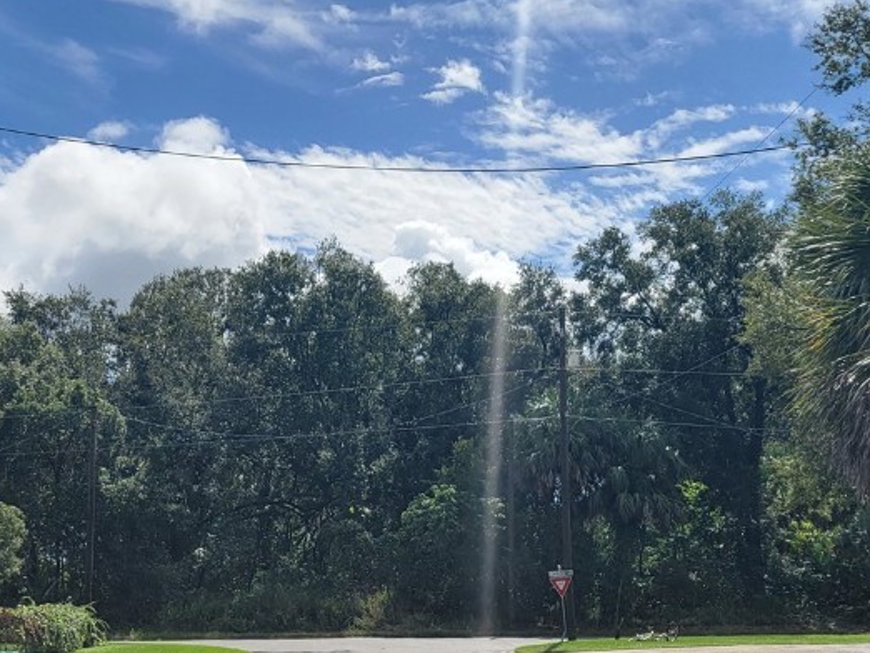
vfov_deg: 28.2
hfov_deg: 37.4
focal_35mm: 51
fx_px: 1282
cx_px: 365
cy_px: 490
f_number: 1.8
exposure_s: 1/4717
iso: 40
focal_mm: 5.4
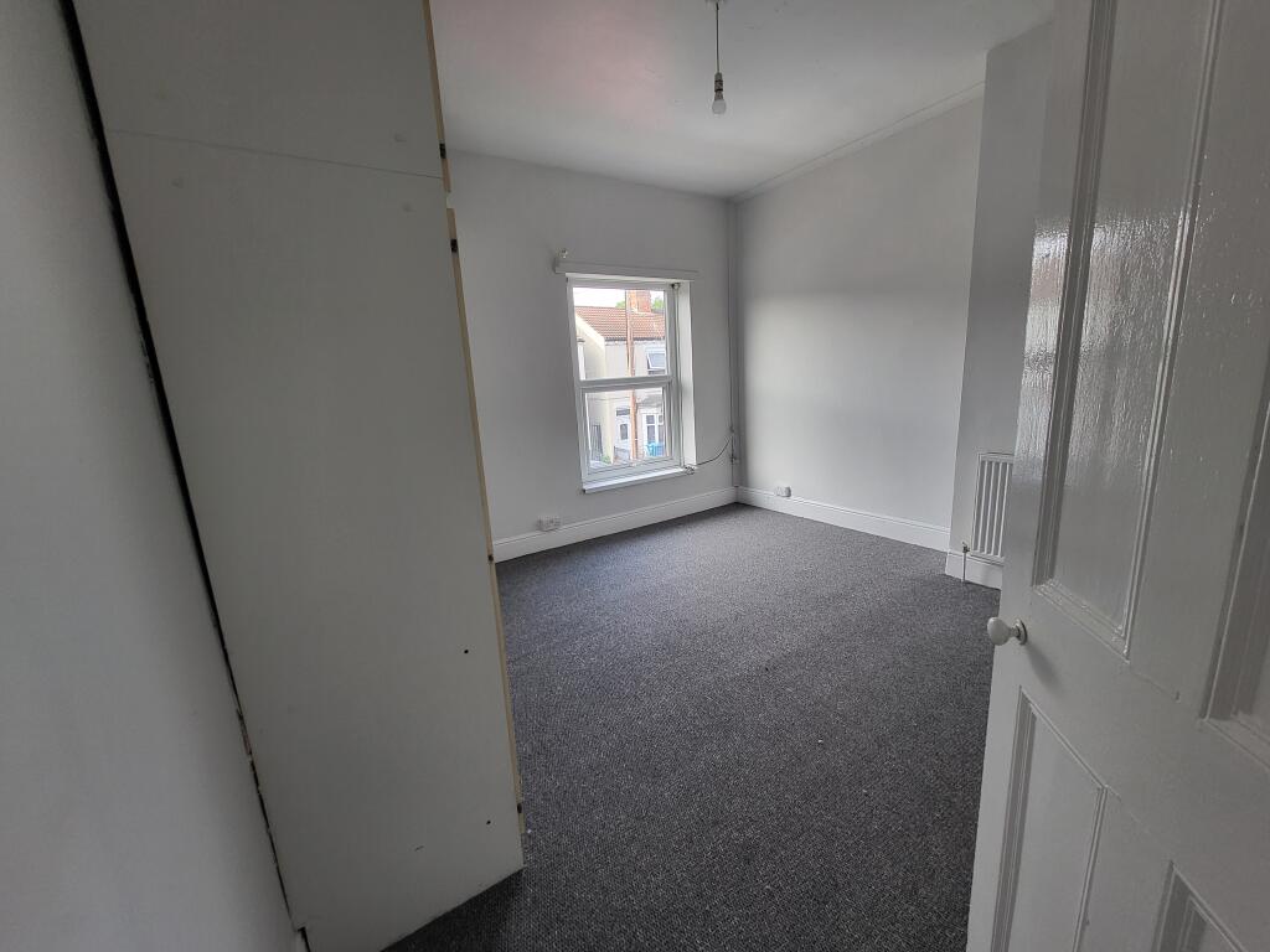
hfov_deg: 106.2
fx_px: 477
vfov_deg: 89.9
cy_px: 476
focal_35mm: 13
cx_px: 635
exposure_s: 1/50
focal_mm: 1.74
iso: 64
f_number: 2.2
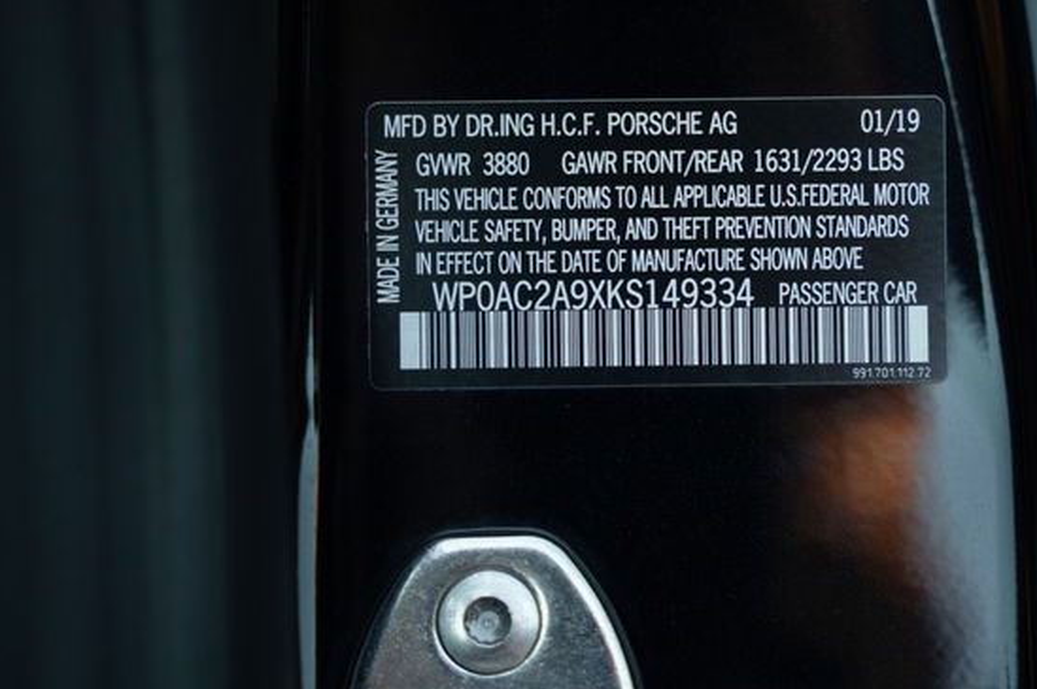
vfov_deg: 13.9
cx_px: 631
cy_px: 222
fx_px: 2820
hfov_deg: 20.8
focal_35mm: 98
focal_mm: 70
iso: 160
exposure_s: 1/125
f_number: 2.8
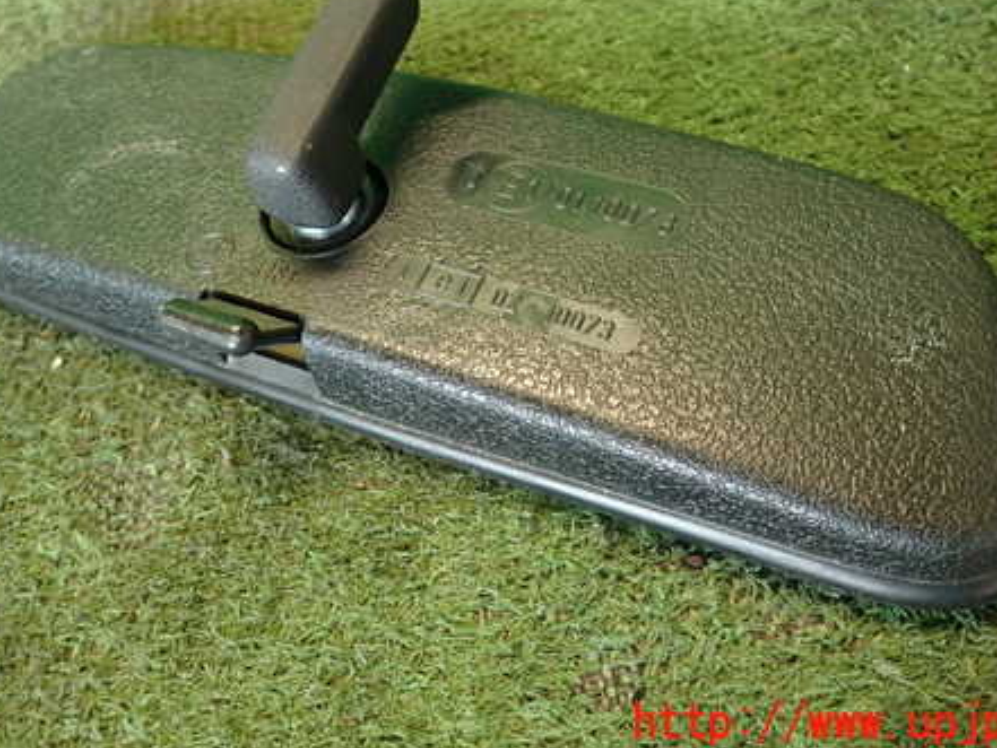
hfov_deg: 53.9
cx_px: 466
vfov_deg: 41.2
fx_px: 980
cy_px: 244
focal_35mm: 34
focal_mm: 4.5
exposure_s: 1/30
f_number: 2
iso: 250
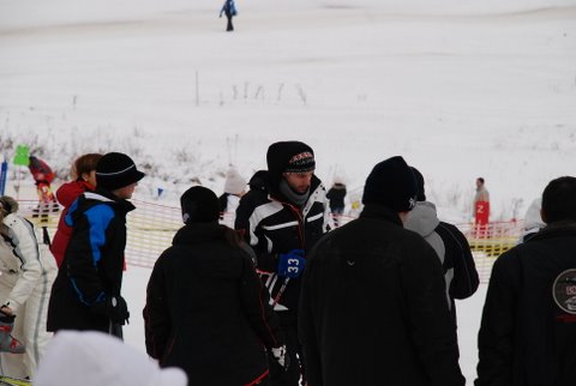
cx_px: 288
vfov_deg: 6.8
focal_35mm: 202
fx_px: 3246
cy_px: 193
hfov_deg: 10.1
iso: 1000
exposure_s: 1/1250
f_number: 9
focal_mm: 135
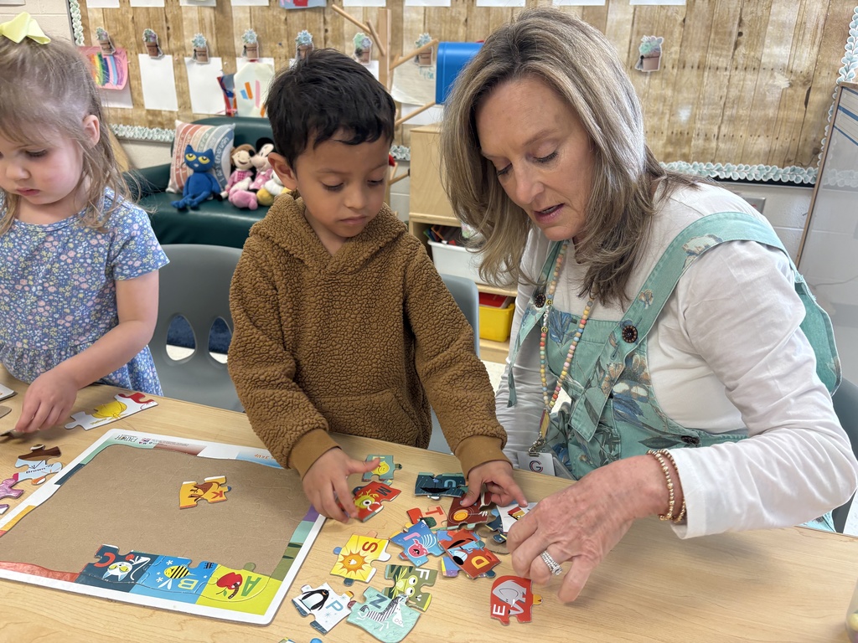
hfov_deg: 67.3
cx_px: 429
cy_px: 322
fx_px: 644
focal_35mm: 26
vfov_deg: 53.1
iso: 125
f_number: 1.6
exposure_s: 1/66
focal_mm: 5.96
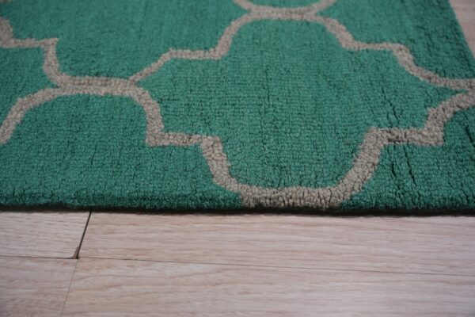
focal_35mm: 35
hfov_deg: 54.4
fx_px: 462
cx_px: 238
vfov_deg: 37.9
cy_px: 158
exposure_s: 1/160
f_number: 4
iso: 400
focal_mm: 35
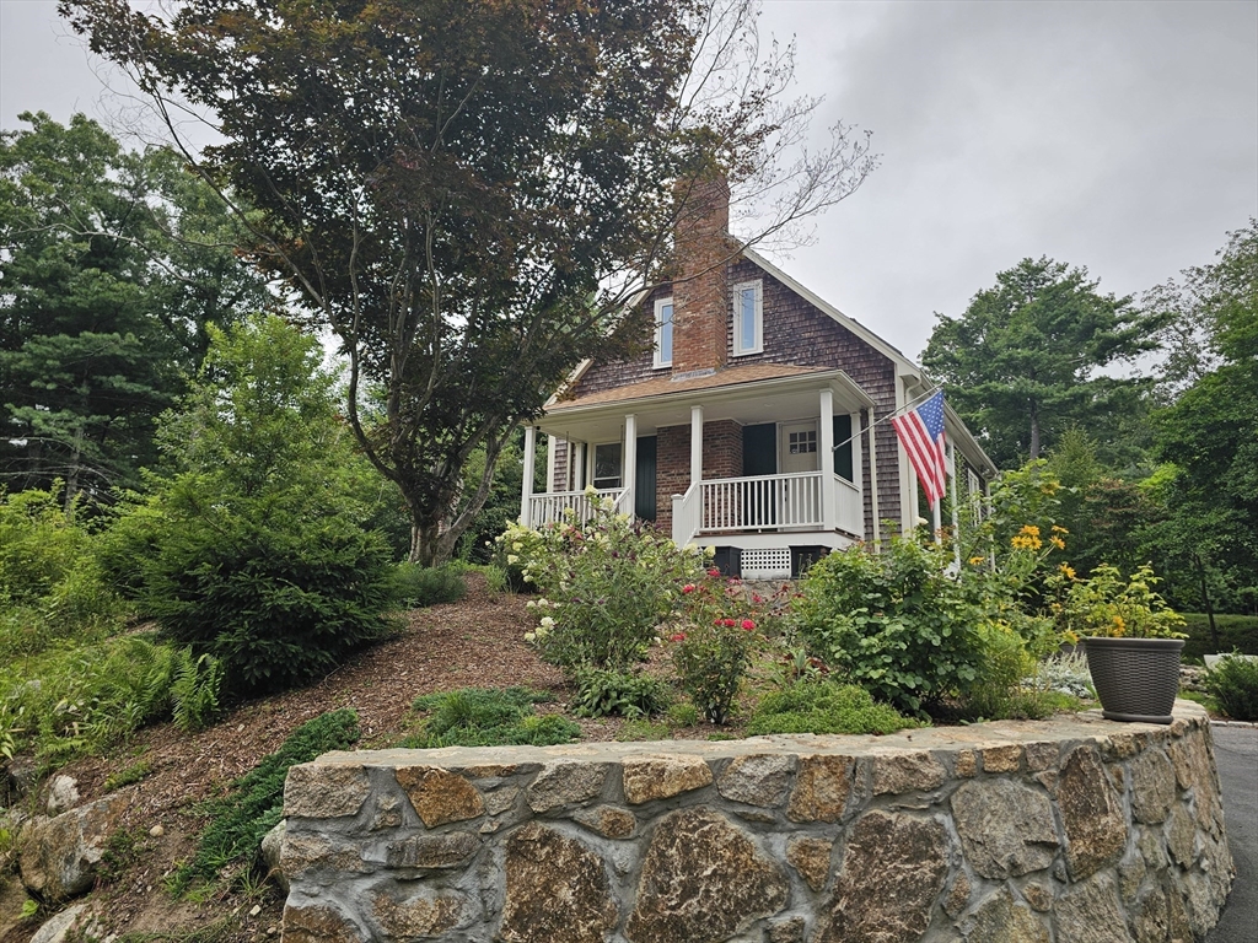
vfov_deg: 58.9
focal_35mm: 23
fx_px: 836
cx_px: 629
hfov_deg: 73.9
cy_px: 472
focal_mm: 6.3
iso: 12
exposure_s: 1/180
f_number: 1.7
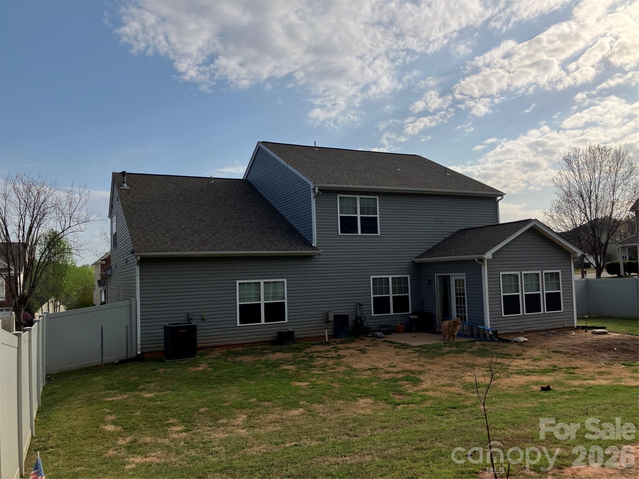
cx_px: 320
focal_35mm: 28
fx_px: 517
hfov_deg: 63.4
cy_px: 240
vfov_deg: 49.7
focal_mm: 3.99
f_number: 1.8
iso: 32
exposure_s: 1/4049
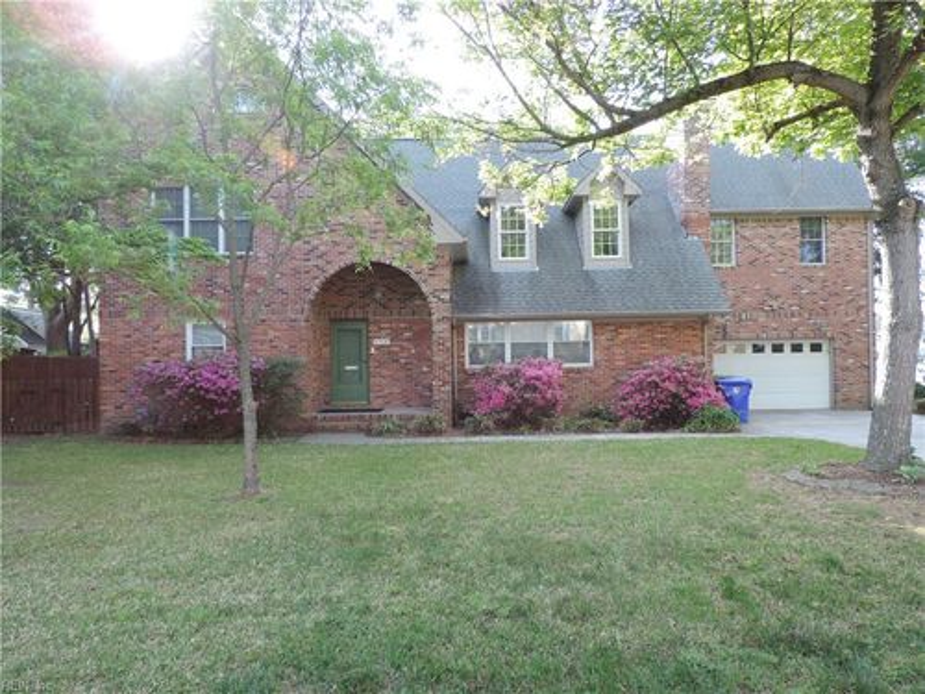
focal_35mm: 24
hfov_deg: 71.6
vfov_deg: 56.8
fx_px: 641
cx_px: 462
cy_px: 347
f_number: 3
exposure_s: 1/80
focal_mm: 4.3
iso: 80
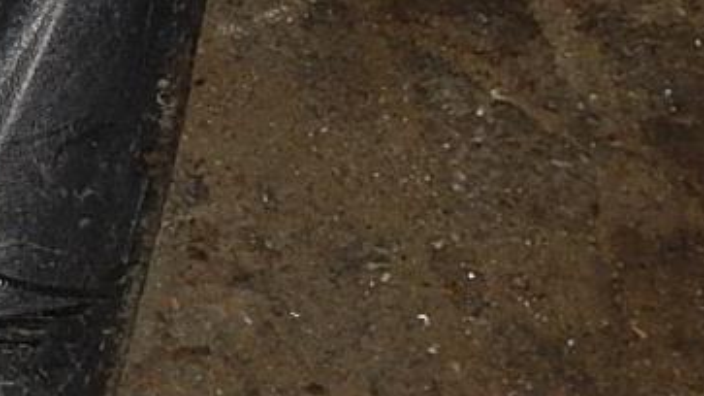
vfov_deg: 10.0
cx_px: -367
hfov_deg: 16.1
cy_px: 19
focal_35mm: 121
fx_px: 2258
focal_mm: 5
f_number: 7.8
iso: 200
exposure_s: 1/30
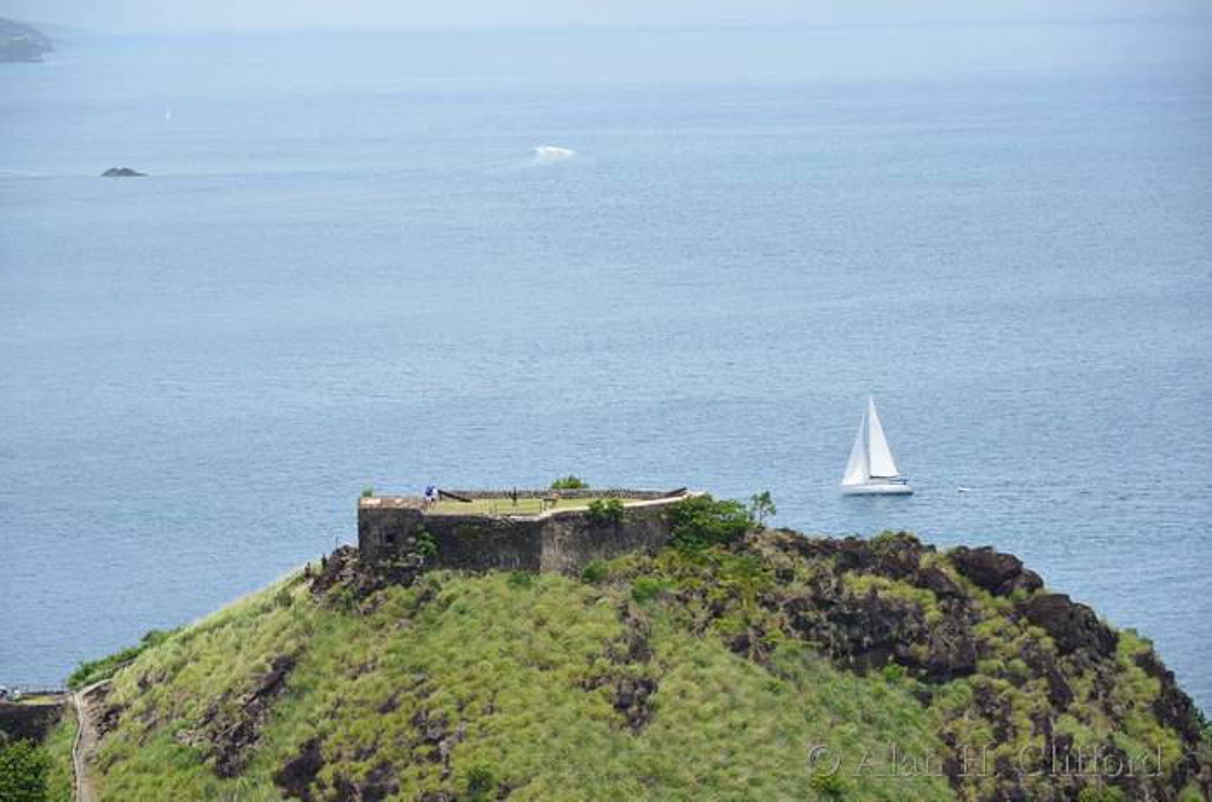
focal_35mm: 135
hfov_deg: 15.2
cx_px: 606
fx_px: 4534
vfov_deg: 10.1
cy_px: 401
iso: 125
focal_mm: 90
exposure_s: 1/500
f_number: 5.6
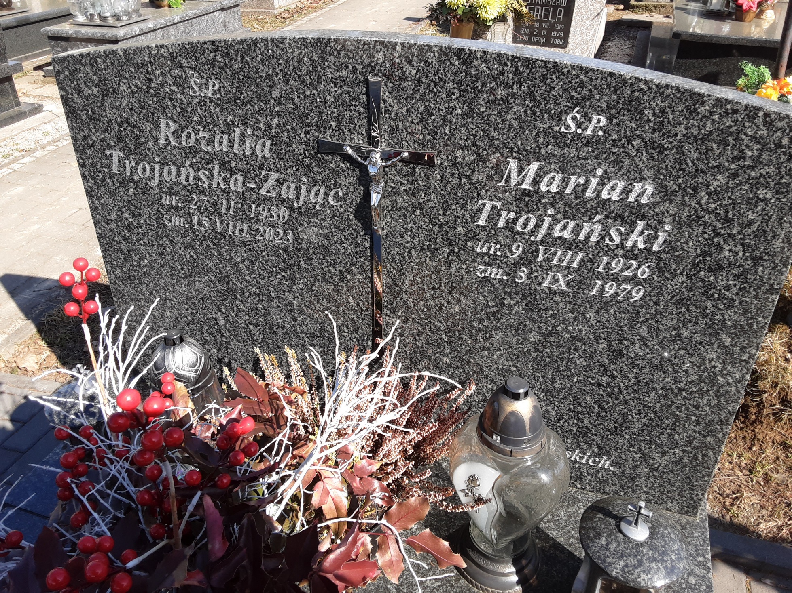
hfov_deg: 63.5
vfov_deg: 49.7
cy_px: 296
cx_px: 396
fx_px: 641
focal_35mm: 28
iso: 40
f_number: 1.9
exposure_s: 1/667
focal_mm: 2.9
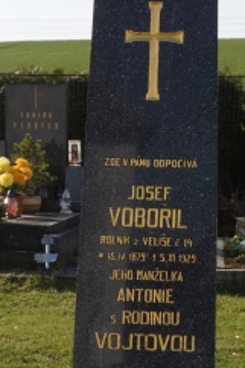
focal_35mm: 119
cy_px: 506
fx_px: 1216
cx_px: 100
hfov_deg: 11.5
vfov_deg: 16.1
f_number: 8
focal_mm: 24
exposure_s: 1/200
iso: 100
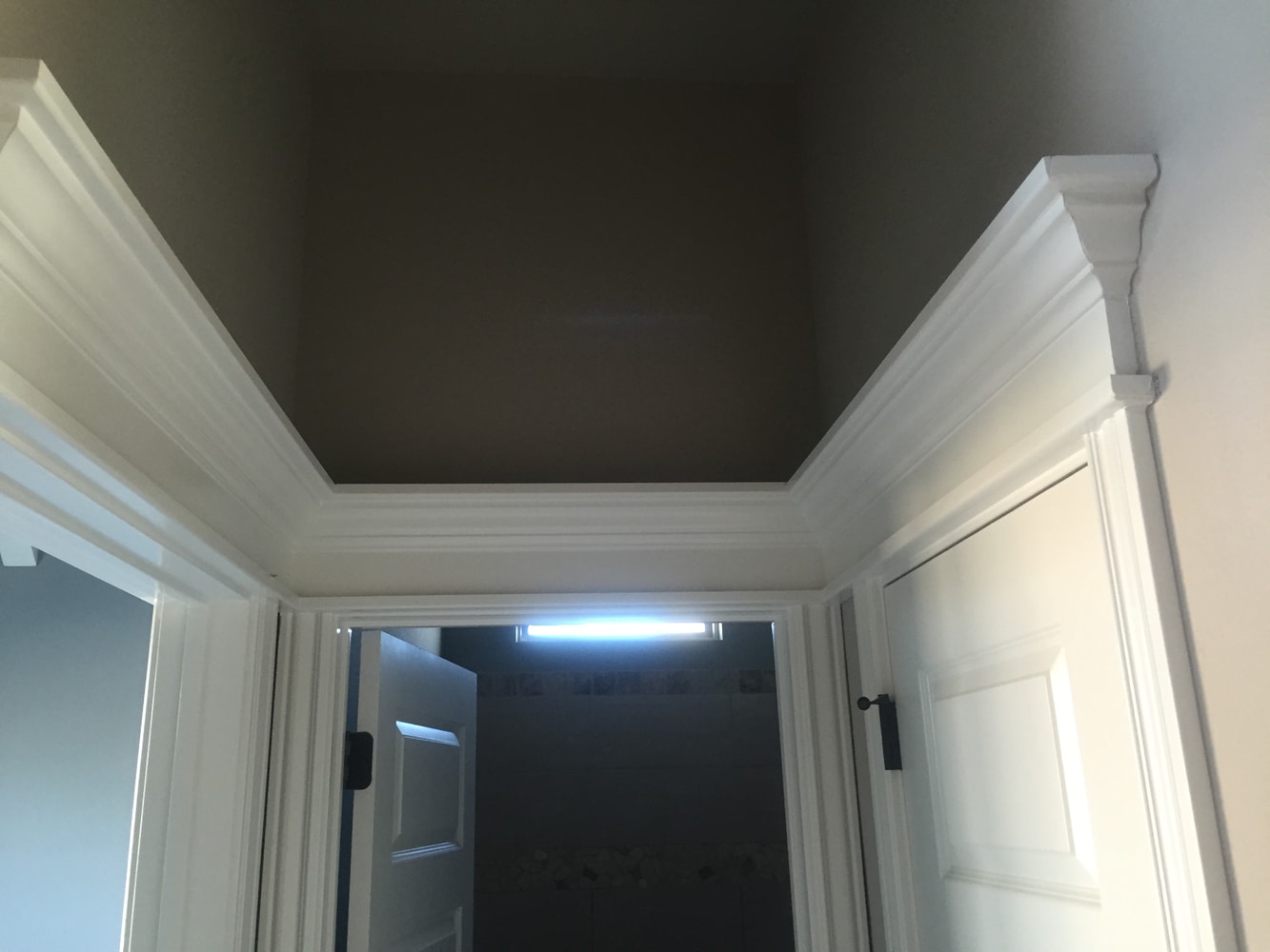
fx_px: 1064
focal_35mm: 29
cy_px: 476
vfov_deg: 48.2
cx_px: 635
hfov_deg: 61.7
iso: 125
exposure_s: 1/30
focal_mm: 4.15
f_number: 2.2
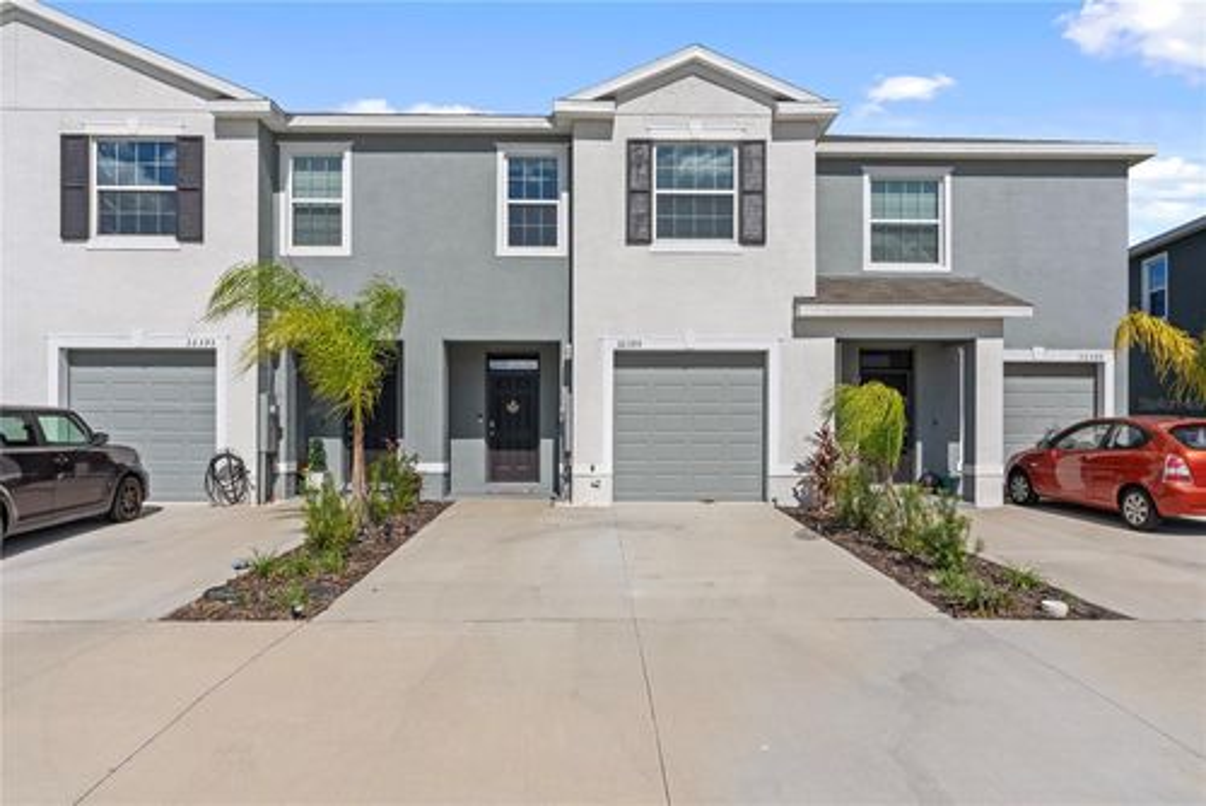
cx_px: 603
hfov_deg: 76.1
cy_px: 403
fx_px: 771
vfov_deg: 55.2
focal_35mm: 23
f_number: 8
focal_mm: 23
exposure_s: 1/800
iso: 100
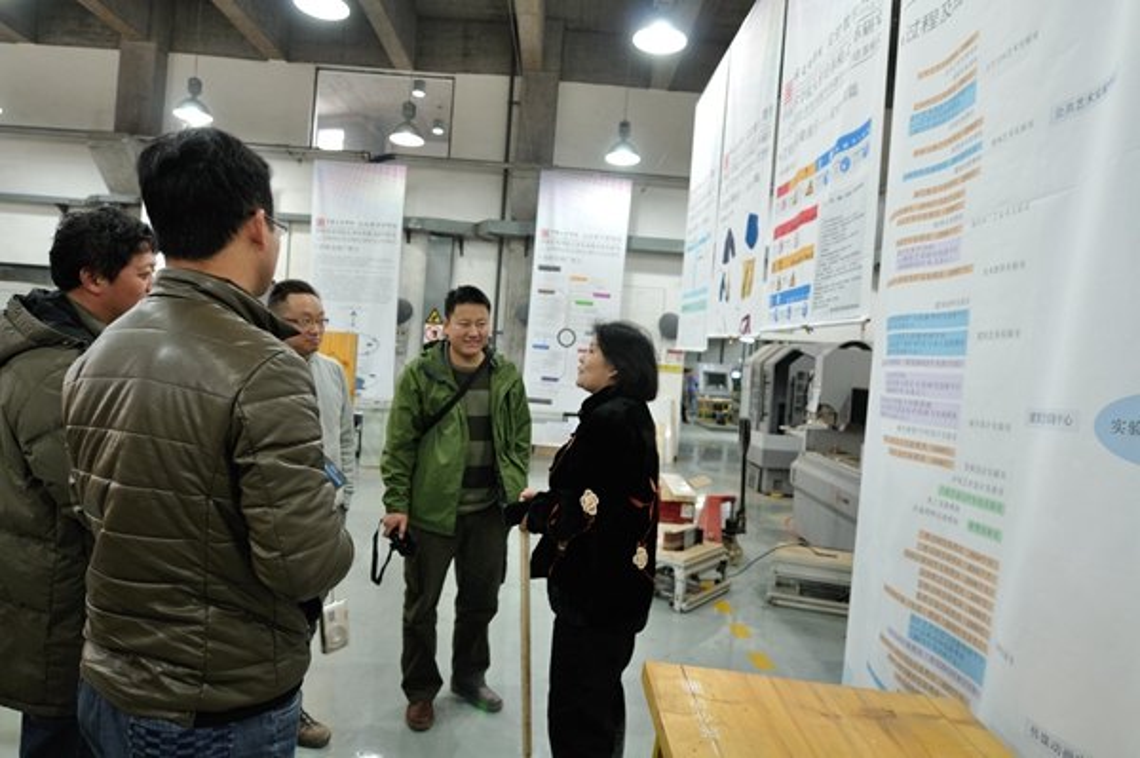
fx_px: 664
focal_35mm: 21
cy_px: 379
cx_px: 570
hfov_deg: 81.3
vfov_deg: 59.4
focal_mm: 14
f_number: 2.8
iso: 400
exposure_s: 1/25
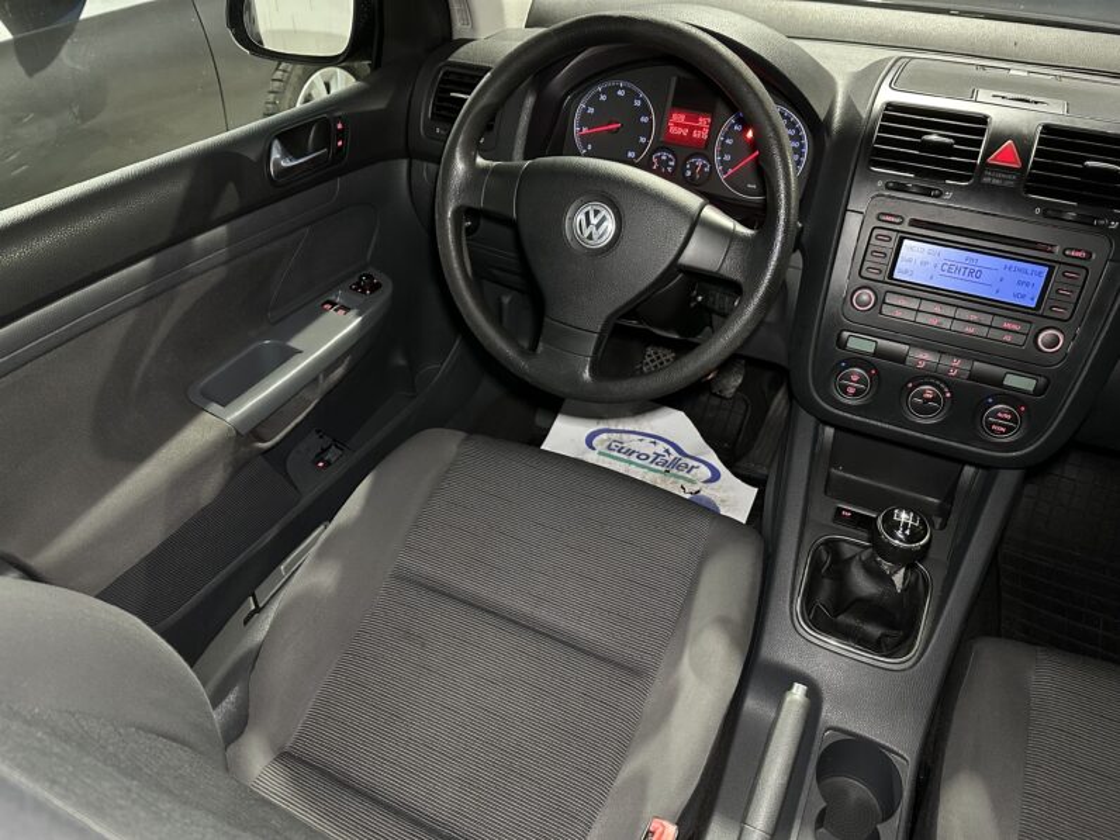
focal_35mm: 24
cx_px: 560
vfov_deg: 56.8
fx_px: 777
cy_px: 420
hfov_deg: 71.6
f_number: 1.78
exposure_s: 1/25
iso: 1000
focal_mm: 6.86
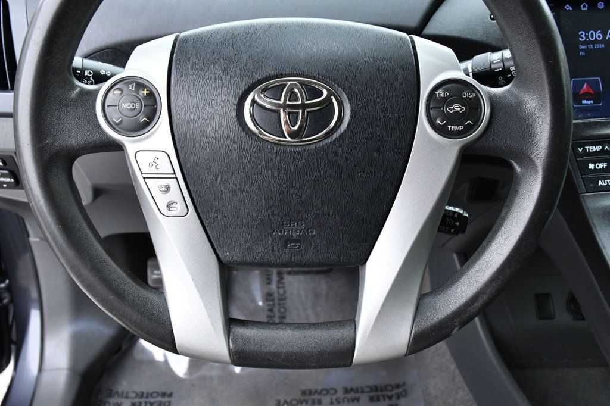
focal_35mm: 39
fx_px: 661
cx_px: 305
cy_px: 203
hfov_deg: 49.6
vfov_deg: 34.2
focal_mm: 26
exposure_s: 1/250
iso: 2500
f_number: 8
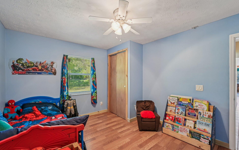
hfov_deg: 101.4
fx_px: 98
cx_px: 122
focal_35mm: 15
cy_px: 78
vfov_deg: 74.8
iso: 800
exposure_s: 1/5
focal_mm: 14
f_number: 8
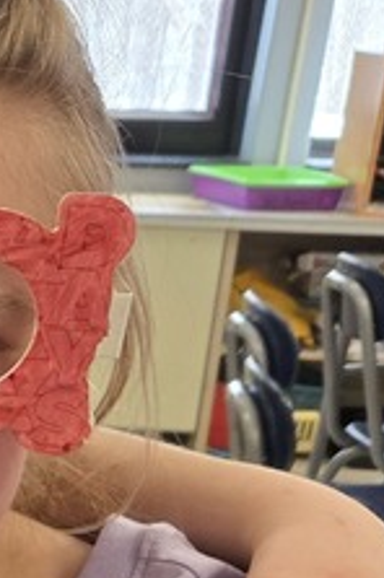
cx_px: -641
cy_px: 529
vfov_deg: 18.3
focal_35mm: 110
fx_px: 1765
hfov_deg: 10.2
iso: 125
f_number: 1.8
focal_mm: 5.4
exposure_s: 1/120
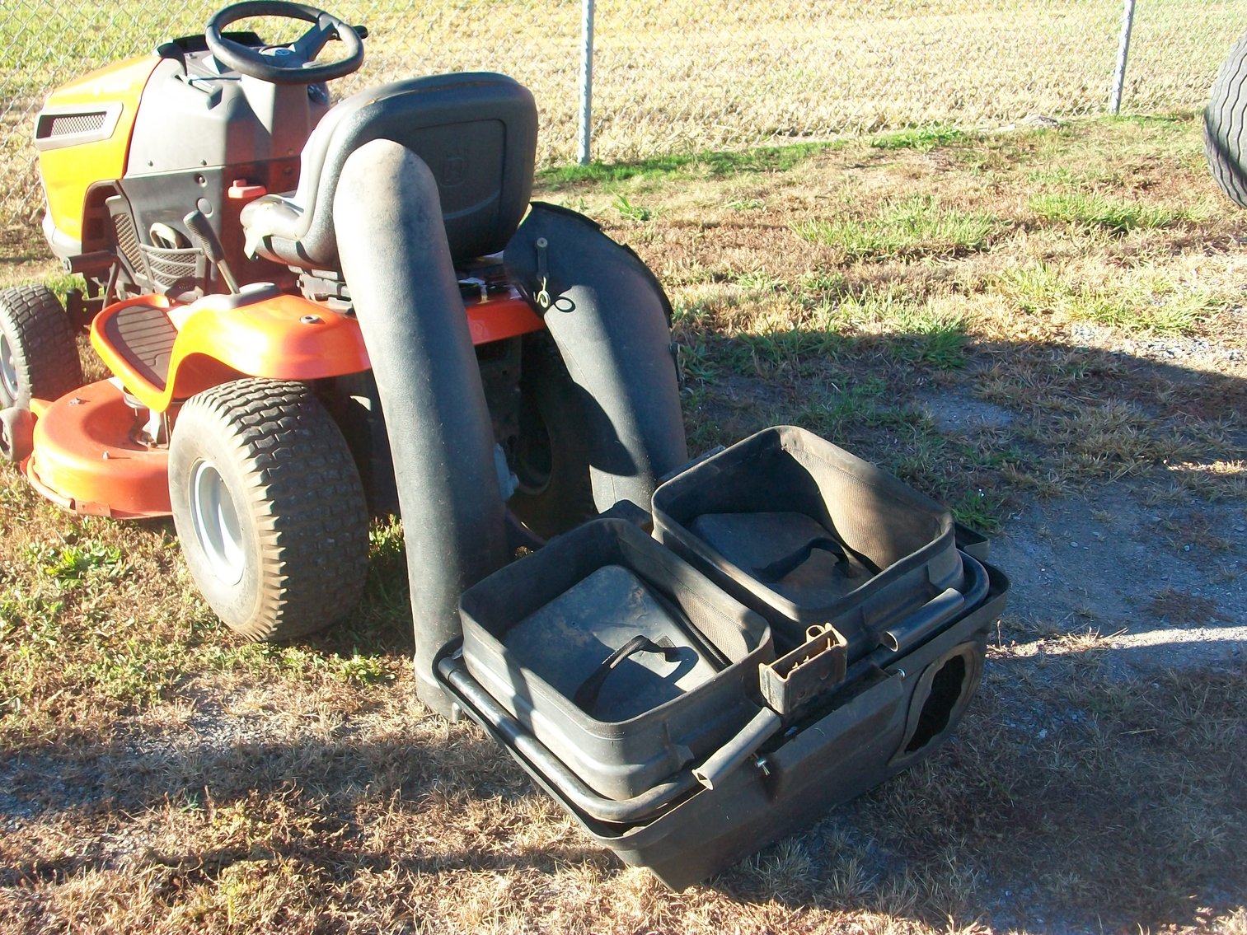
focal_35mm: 42
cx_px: 624
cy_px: 468
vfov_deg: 34.4
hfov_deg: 44.8
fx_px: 1513
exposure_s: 1/160
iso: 80
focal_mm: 7.1
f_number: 3.2
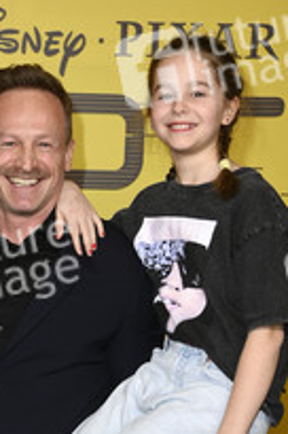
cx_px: 32
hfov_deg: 11.2
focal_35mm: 121
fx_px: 1457
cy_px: 377
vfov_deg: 16.8
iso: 1000
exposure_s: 1/250
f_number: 5.6
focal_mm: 62
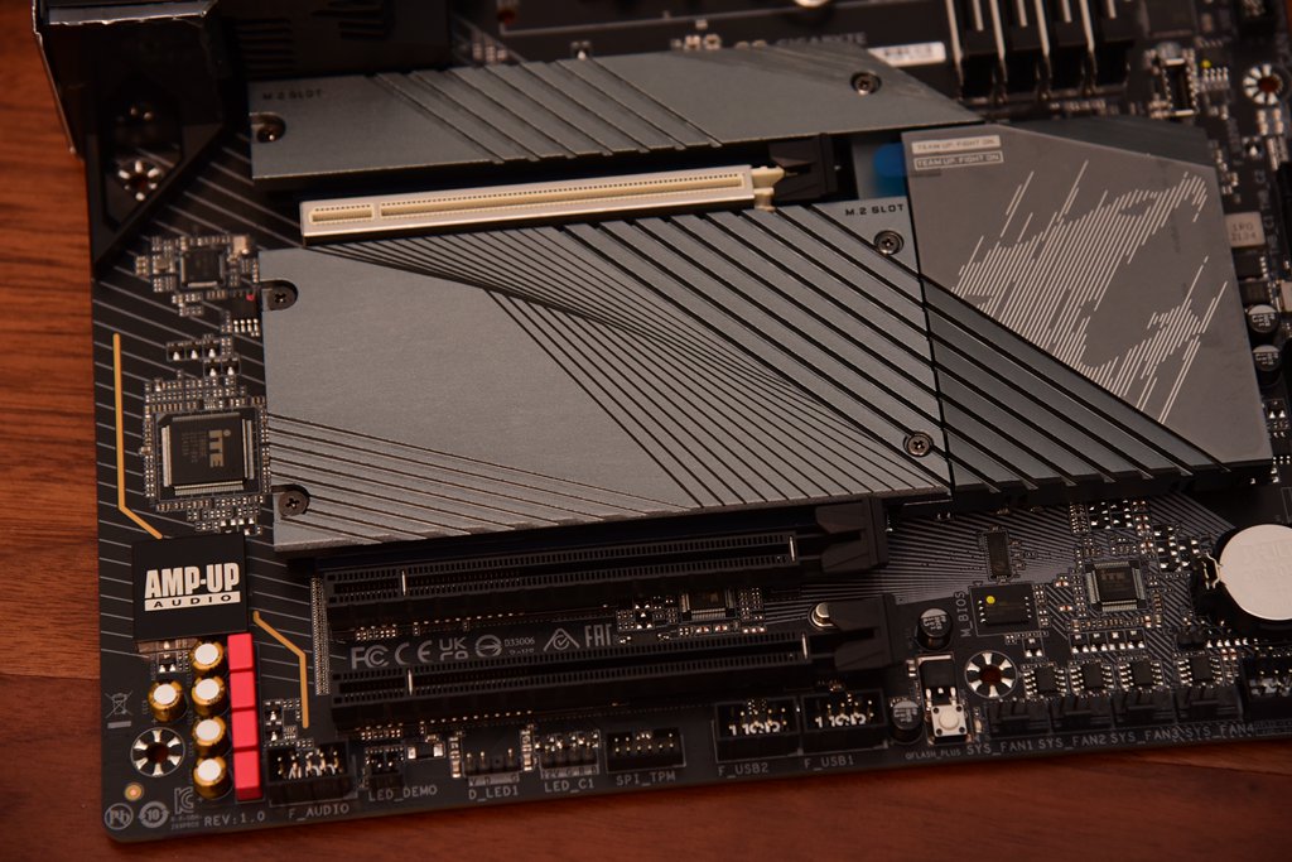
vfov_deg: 11.4
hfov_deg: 17.1
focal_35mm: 120
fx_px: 4307
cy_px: 431
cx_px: 646
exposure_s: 1/60
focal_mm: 120
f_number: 5.6
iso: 1600
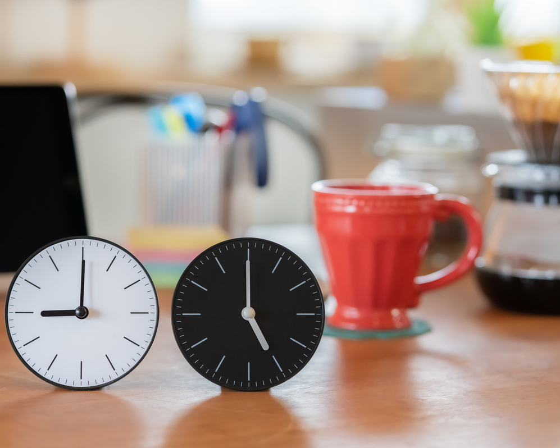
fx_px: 1591
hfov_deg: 19.9
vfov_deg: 16.0
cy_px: 224
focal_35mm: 96
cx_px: 247
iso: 640
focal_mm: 85
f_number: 3.5
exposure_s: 1/250
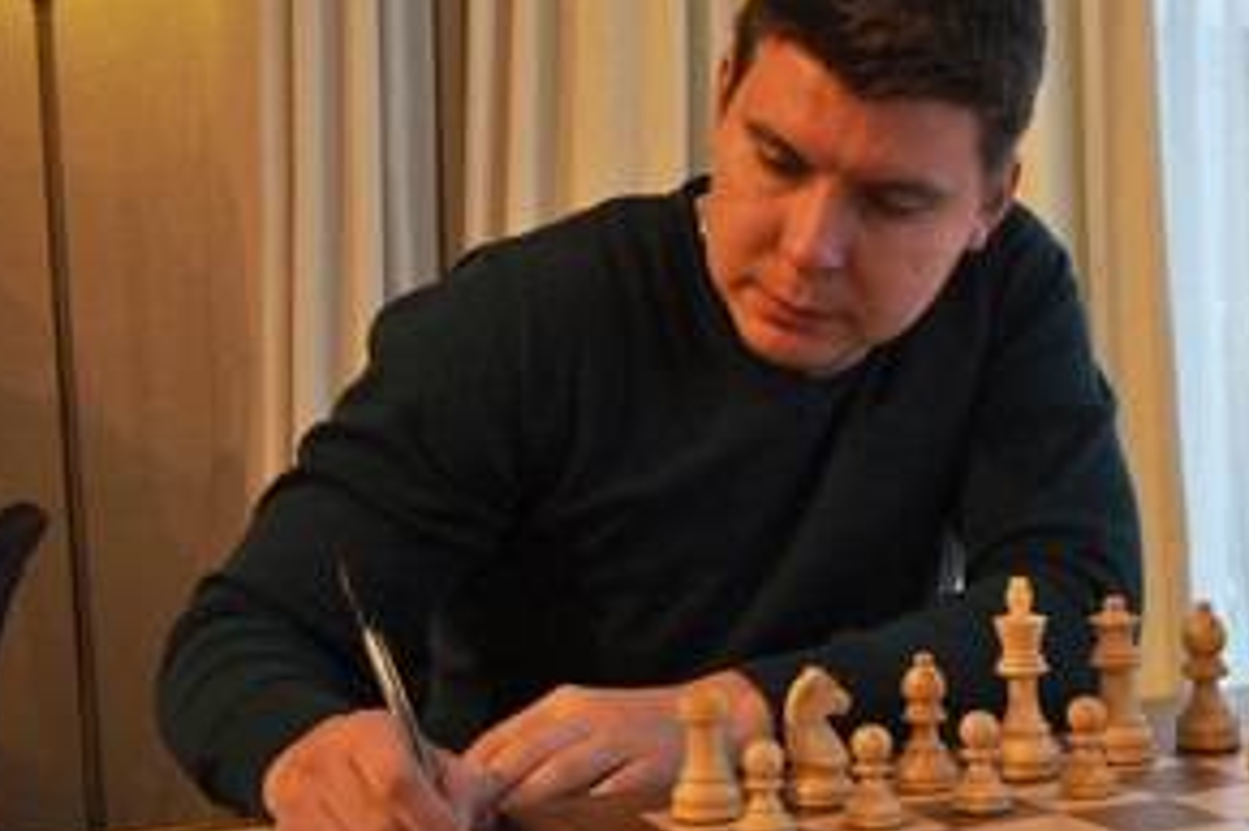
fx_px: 2011
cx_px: 762
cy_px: 357
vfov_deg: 23.3
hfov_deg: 34.4
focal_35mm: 58
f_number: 4.5
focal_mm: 28
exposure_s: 1/60
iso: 560
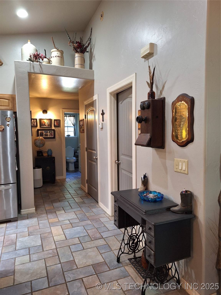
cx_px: 110
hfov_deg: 58.9
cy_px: 148
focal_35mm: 23
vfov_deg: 73.9
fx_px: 196
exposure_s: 1/40
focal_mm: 5.54
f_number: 1.8
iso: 200
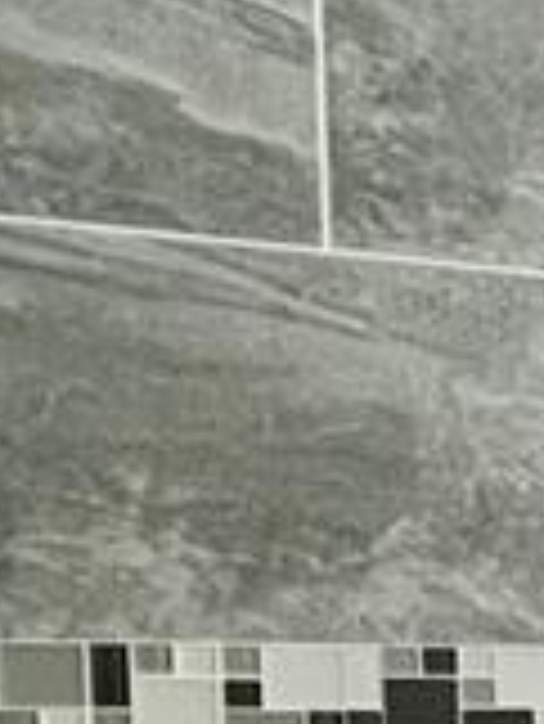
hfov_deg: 9.0
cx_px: 1987
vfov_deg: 19.3
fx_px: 2030
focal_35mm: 97
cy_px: 809
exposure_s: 1/120
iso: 200
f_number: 1.8
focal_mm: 1.57
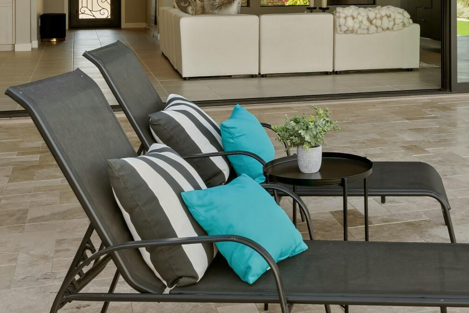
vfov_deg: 20.5
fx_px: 821
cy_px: -41
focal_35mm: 63
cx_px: 369
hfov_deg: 31.2
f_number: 8
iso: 800
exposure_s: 1/80
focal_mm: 21
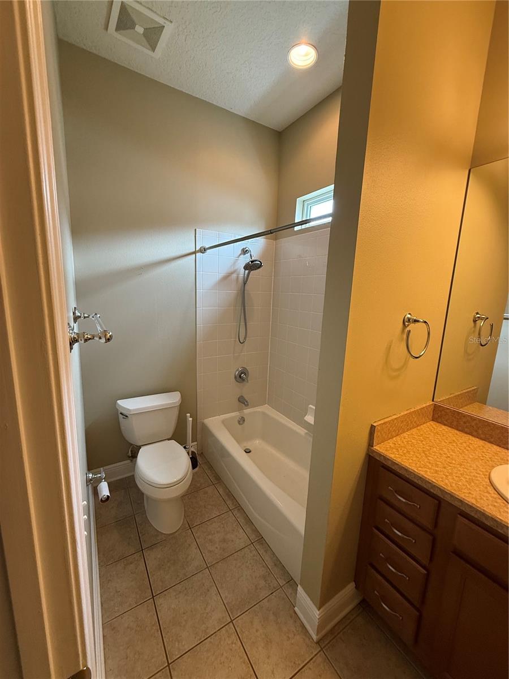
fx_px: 274
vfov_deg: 102.1
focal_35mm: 14
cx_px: 254
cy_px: 340
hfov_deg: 85.7
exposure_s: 1/60
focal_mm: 2.22
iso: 250
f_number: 2.2
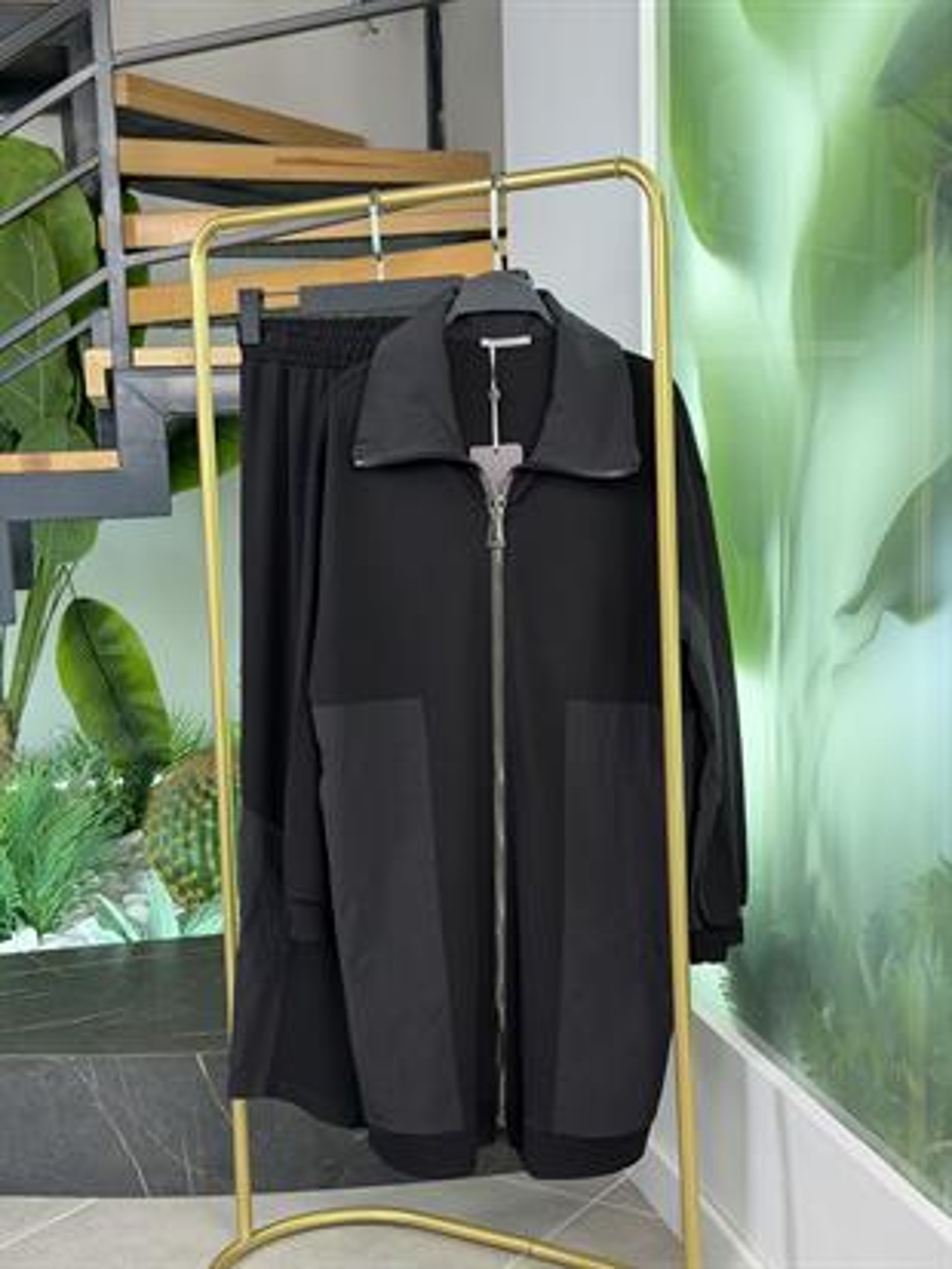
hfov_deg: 30.3
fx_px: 1759
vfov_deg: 39.6
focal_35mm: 48
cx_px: 476
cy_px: 634
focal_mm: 6.76
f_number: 1.78
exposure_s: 1/203
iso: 160
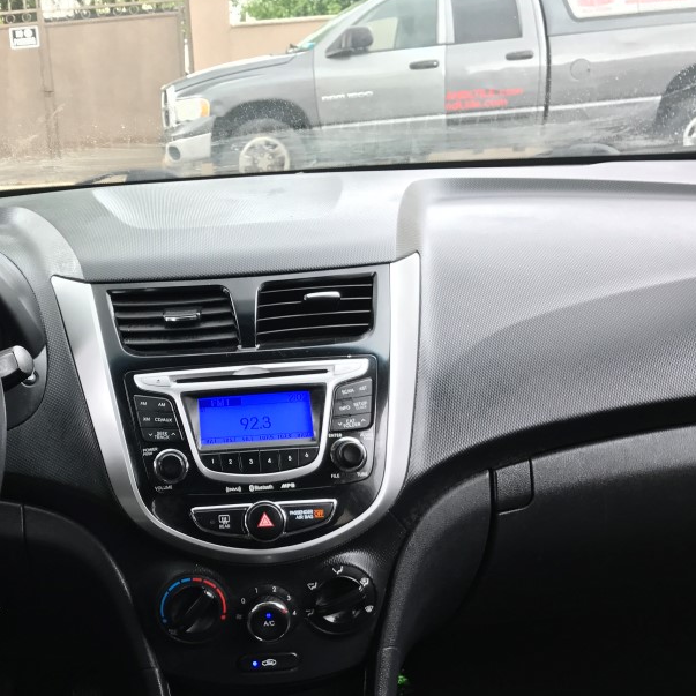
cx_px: 184
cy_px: 412
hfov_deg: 39.1
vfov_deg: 39.9
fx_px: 955
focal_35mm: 42
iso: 25
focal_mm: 3.99
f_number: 1.8
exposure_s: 1/60
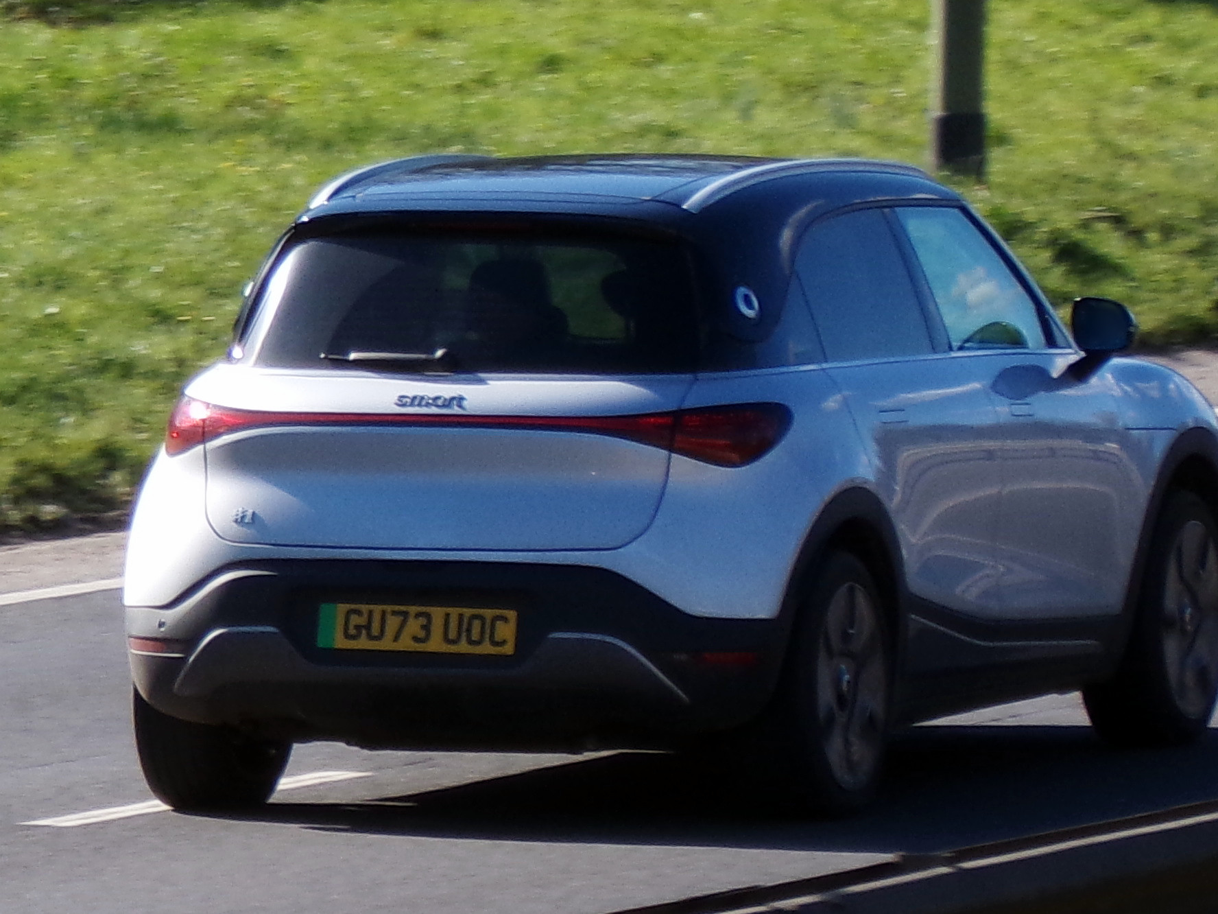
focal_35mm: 175
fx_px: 6158
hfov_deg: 11.3
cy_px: 457
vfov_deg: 8.5
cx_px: 609
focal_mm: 31.3
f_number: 4.7
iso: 100
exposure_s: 1/400
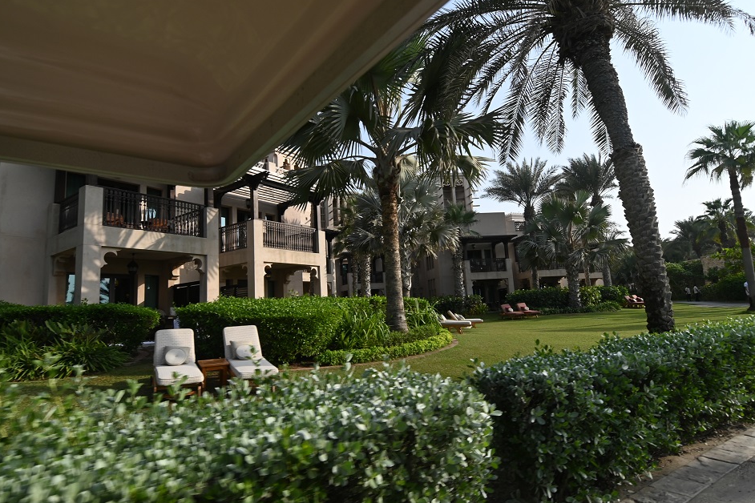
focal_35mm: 19
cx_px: 368
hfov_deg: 86.9
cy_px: 248
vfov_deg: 64.6
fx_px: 398
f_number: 7.1
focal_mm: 12
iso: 100
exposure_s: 1/320
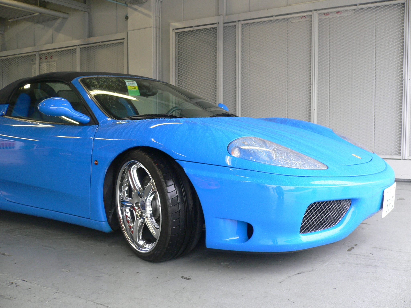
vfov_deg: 40.7
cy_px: 154
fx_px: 416
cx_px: 206
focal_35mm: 35
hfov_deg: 52.6
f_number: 2.8
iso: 100
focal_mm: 5.8
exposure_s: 1/20
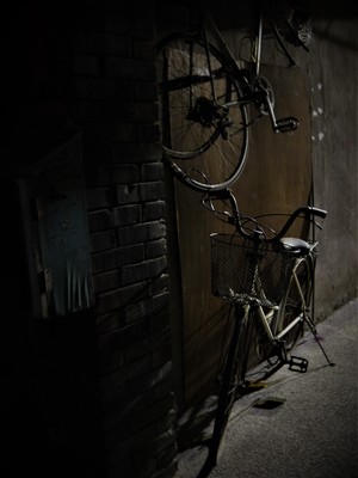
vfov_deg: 49.0
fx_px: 524
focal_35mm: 38
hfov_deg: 37.7
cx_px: 179
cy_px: 239
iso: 400
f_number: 4.2
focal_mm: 19
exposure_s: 1.3
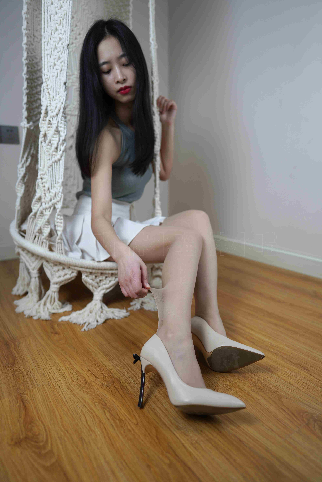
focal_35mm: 24
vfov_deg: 73.7
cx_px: 161
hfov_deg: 53.1
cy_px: 241
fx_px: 322
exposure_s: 1/500
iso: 400
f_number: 2
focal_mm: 24
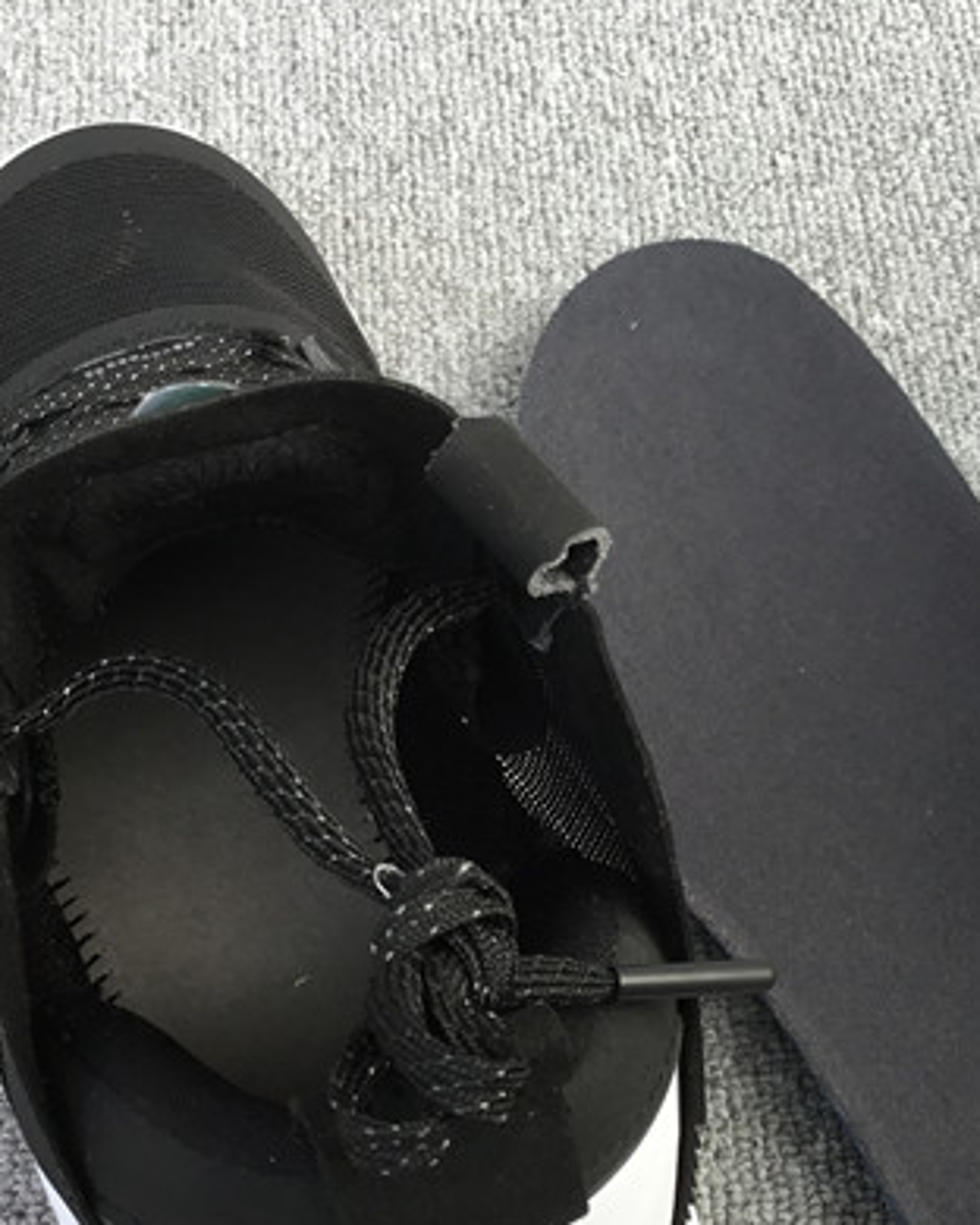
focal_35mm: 62
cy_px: 798
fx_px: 2248
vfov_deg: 30.3
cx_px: 619
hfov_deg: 24.5
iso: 32
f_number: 2.4
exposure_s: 1/100
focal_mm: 3.3
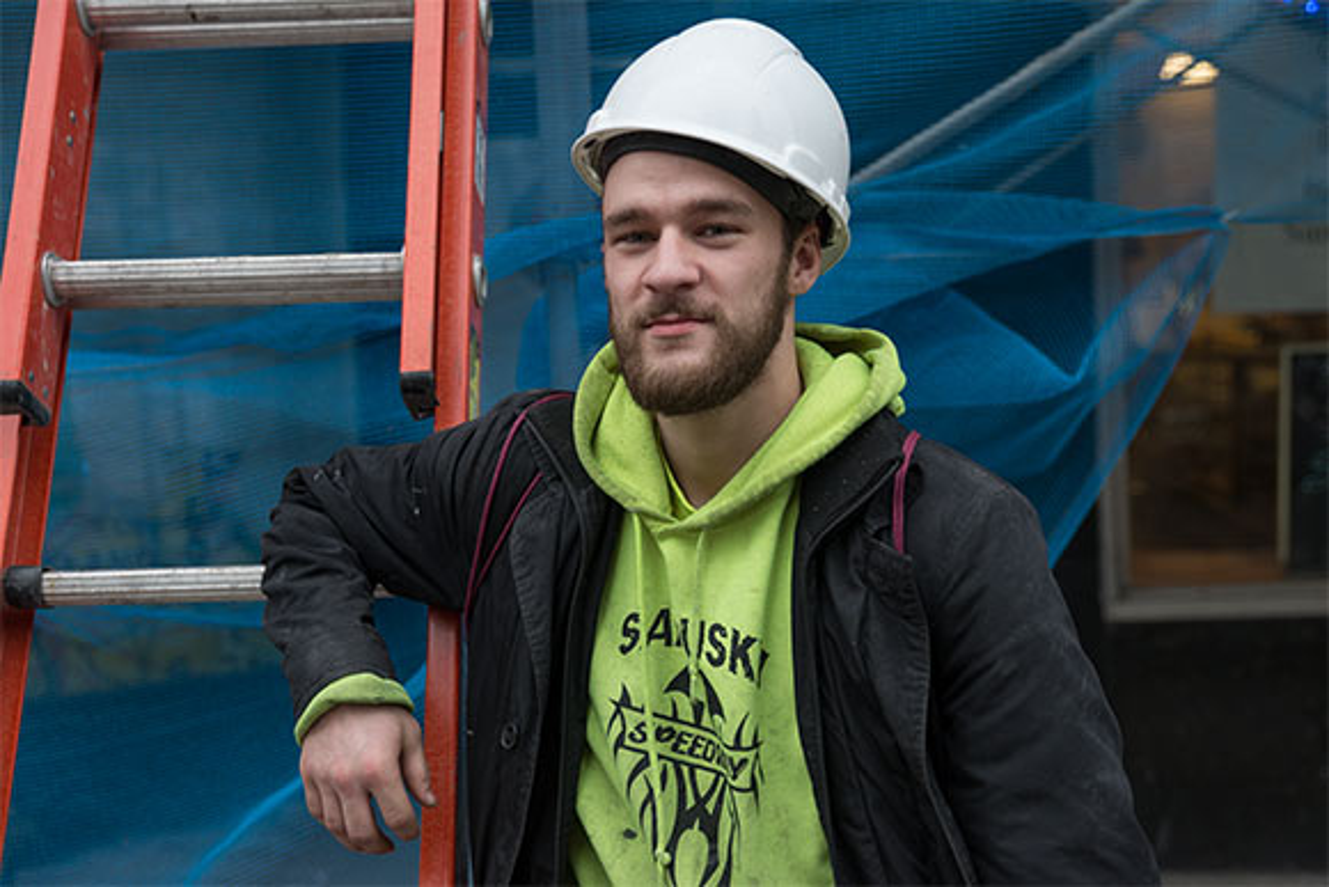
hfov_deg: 44.5
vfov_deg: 30.5
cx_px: 664
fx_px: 1625
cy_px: 444
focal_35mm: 44
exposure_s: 1/350
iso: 500
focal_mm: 44
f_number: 3.3
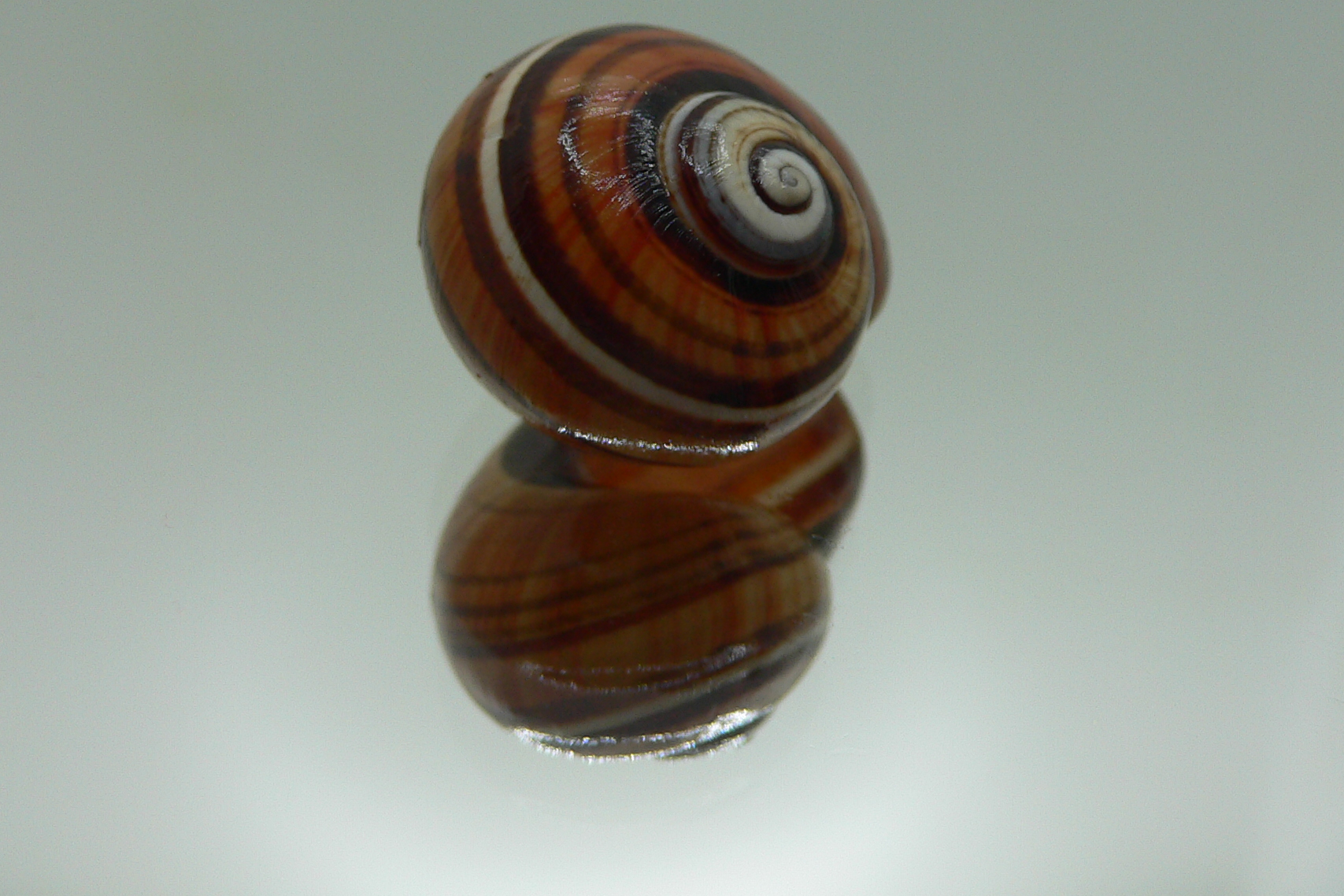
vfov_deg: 31.0
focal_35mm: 43
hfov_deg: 45.4
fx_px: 1605
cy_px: 303
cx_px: 630
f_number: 2.8
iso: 80
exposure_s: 1/100
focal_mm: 4.6
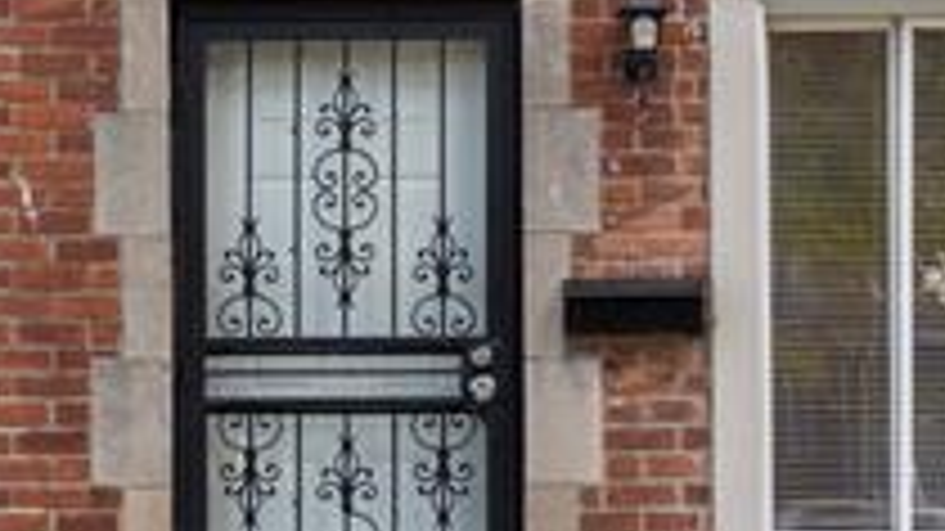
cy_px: 446
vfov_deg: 11.8
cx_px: 333
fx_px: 2555
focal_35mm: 102
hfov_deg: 20.9
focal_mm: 20
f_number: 9
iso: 100
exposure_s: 1/13
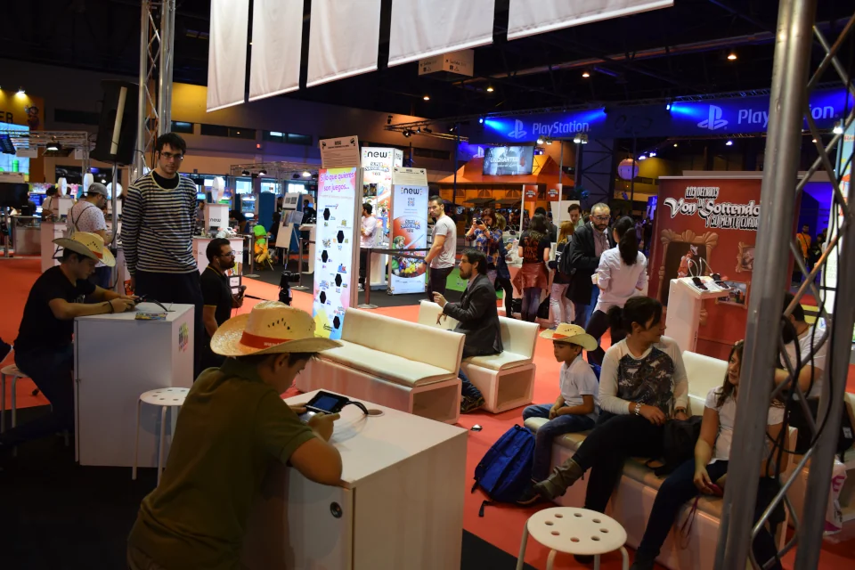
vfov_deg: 47.9
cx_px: 428
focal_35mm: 27
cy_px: 285
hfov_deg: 67.4
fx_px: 641
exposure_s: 1/60
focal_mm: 18
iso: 500
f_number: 4
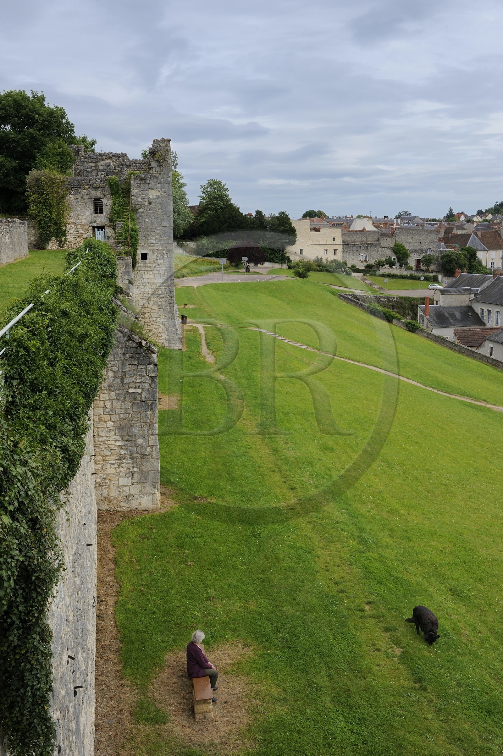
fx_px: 798
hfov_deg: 35.0
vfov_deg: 50.7
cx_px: 252
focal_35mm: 38
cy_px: 378
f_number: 14
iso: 200
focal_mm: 38
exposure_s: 1/160
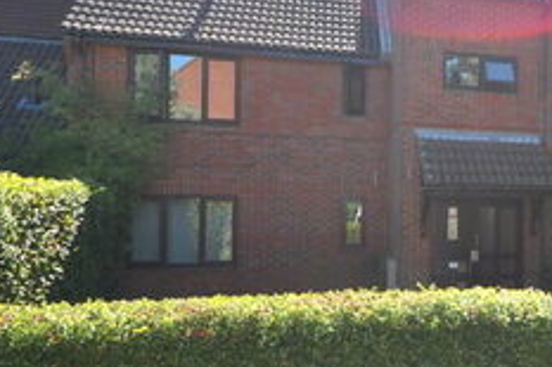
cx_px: 606
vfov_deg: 29.8
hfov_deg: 36.8
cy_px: 176
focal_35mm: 45
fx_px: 689
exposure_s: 1/200
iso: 200
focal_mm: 10
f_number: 7.1
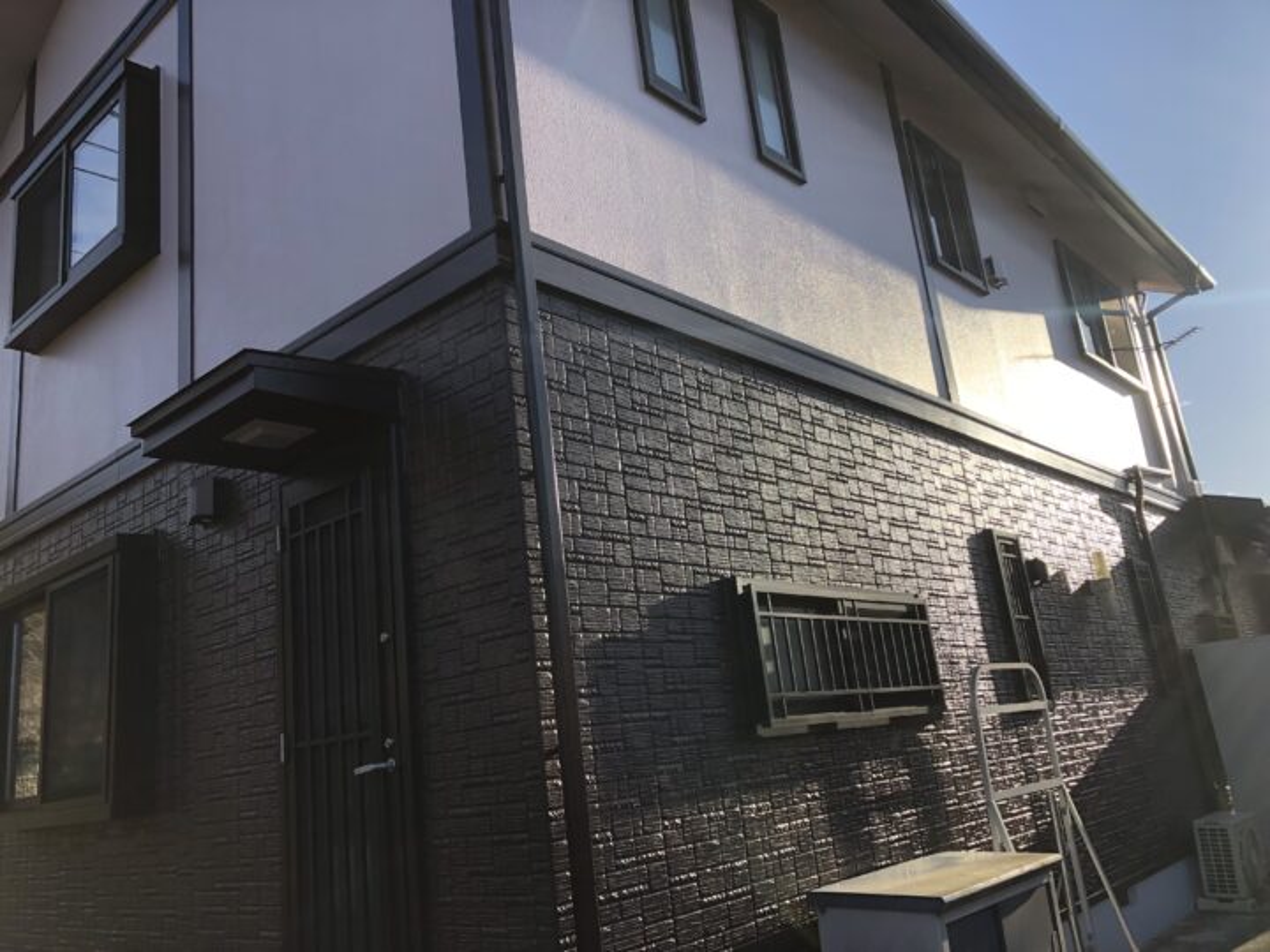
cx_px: 635
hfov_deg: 63.4
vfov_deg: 49.7
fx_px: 1027
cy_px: 476
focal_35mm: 28
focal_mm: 3.99
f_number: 1.8
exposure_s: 1/1412
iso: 20
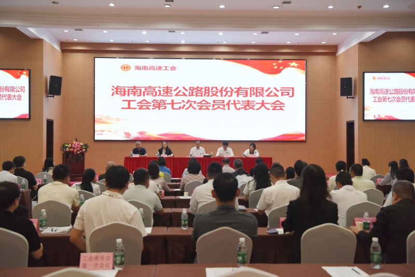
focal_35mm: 44
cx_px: 208
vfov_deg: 30.5
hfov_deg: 44.5
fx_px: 507
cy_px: 138
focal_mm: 44
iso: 1600
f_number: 4
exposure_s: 1/400
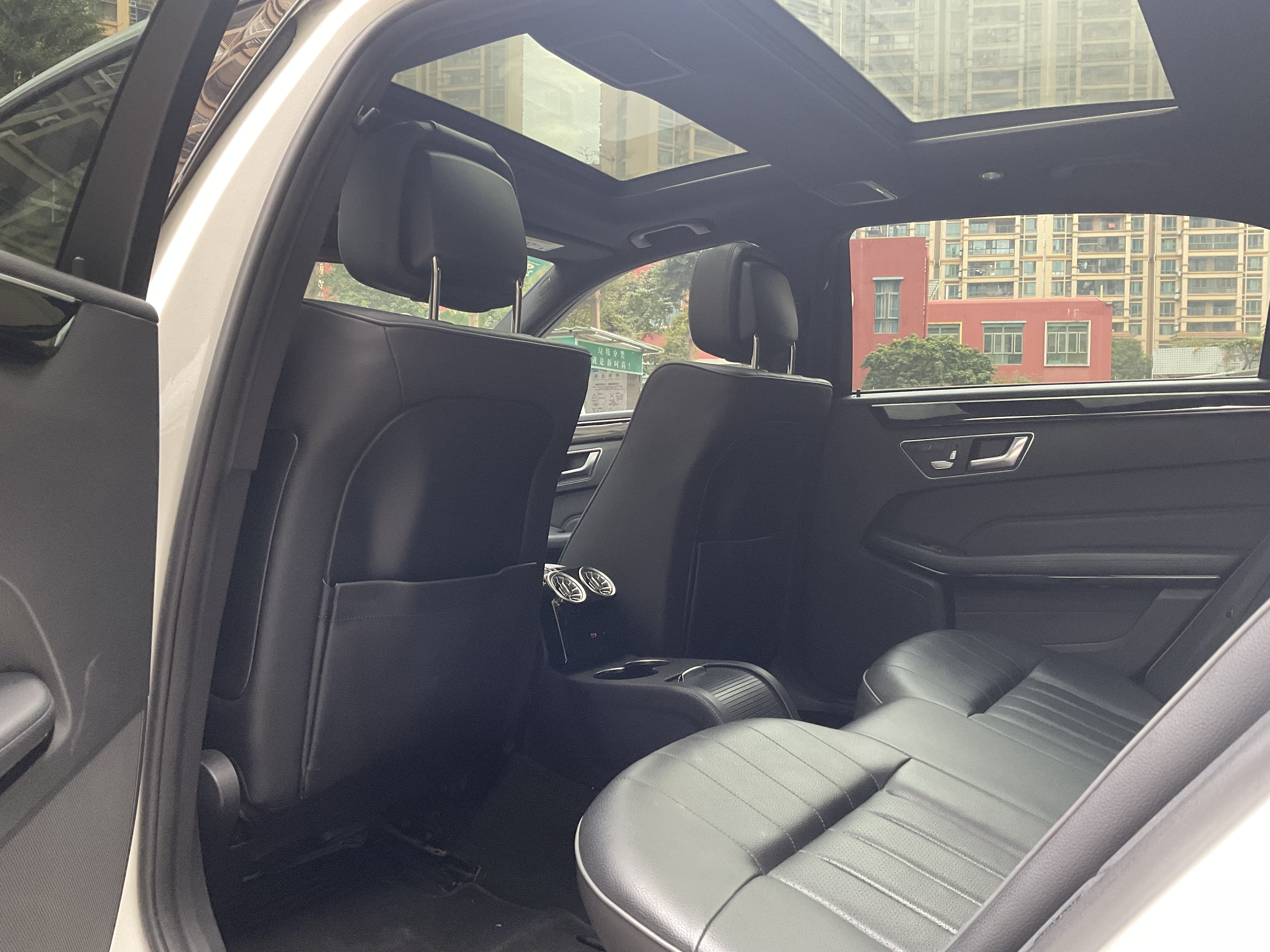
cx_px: 635
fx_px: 1064
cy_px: 476
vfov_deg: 48.2
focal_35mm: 29
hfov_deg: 61.7
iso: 125
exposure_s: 1/60
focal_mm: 3
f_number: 1.8
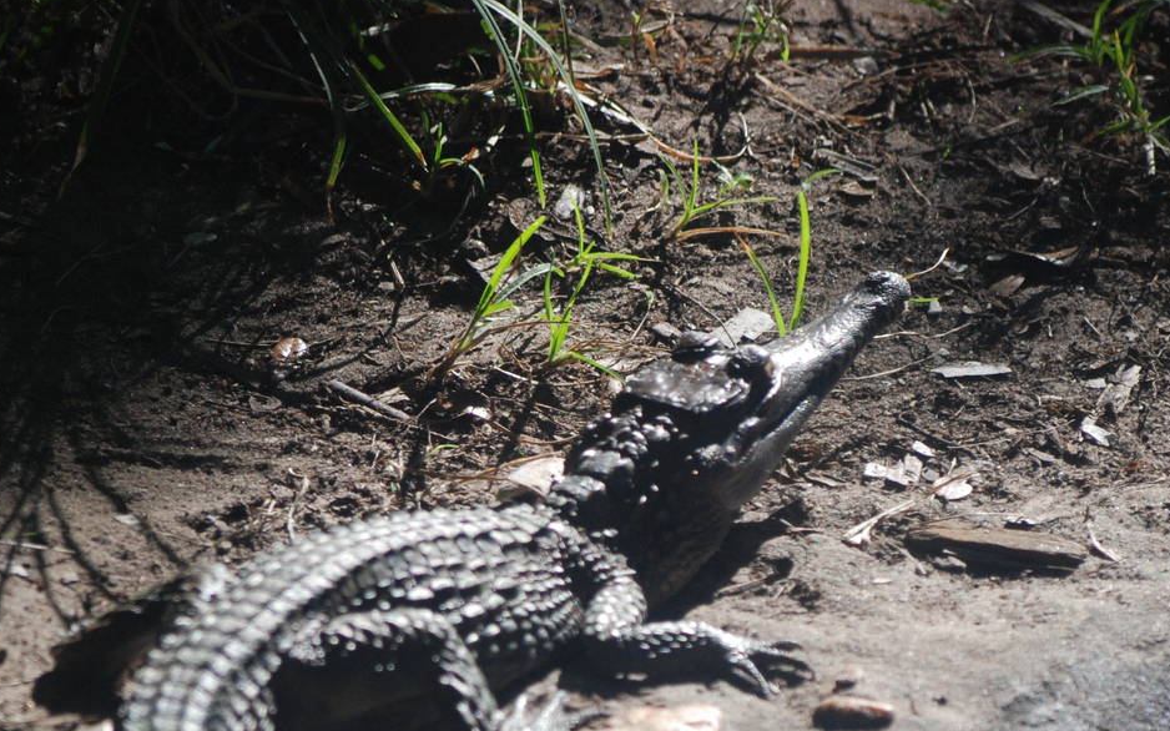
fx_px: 14156
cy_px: 661
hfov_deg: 4.7
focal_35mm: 444
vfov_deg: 3.0
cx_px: 660
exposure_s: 1/1000
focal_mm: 170
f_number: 4.8
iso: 400
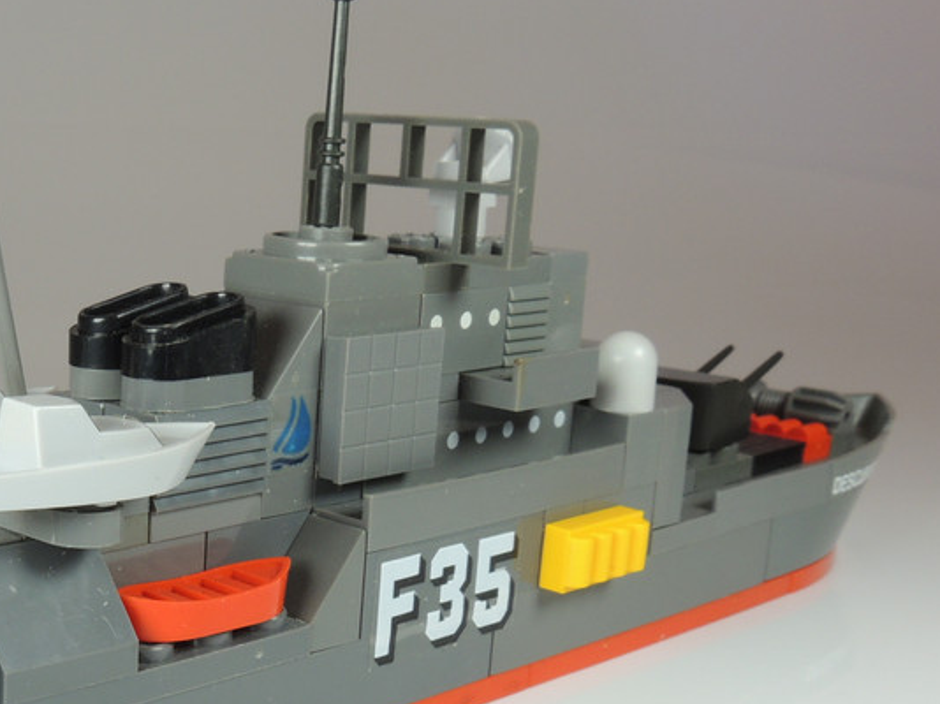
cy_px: 498
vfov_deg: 24.2
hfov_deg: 30.5
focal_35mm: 60
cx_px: 59
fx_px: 1629
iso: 100
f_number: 6.2
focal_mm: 5.3
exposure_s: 1/20
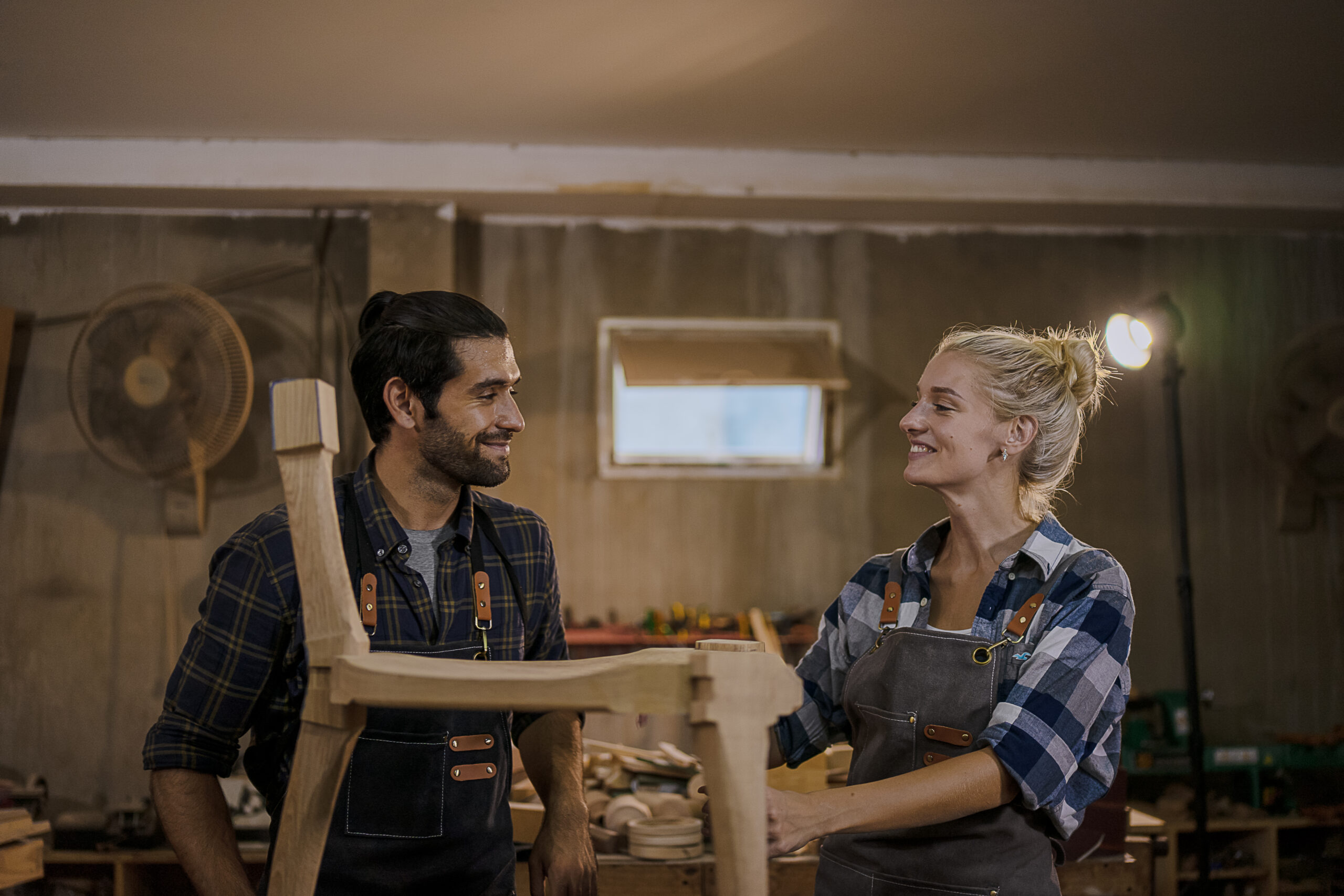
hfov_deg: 43.6
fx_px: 1680
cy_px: 448
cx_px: 672
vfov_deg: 29.9
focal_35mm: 45
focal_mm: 45
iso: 100
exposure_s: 1/250
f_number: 1.8
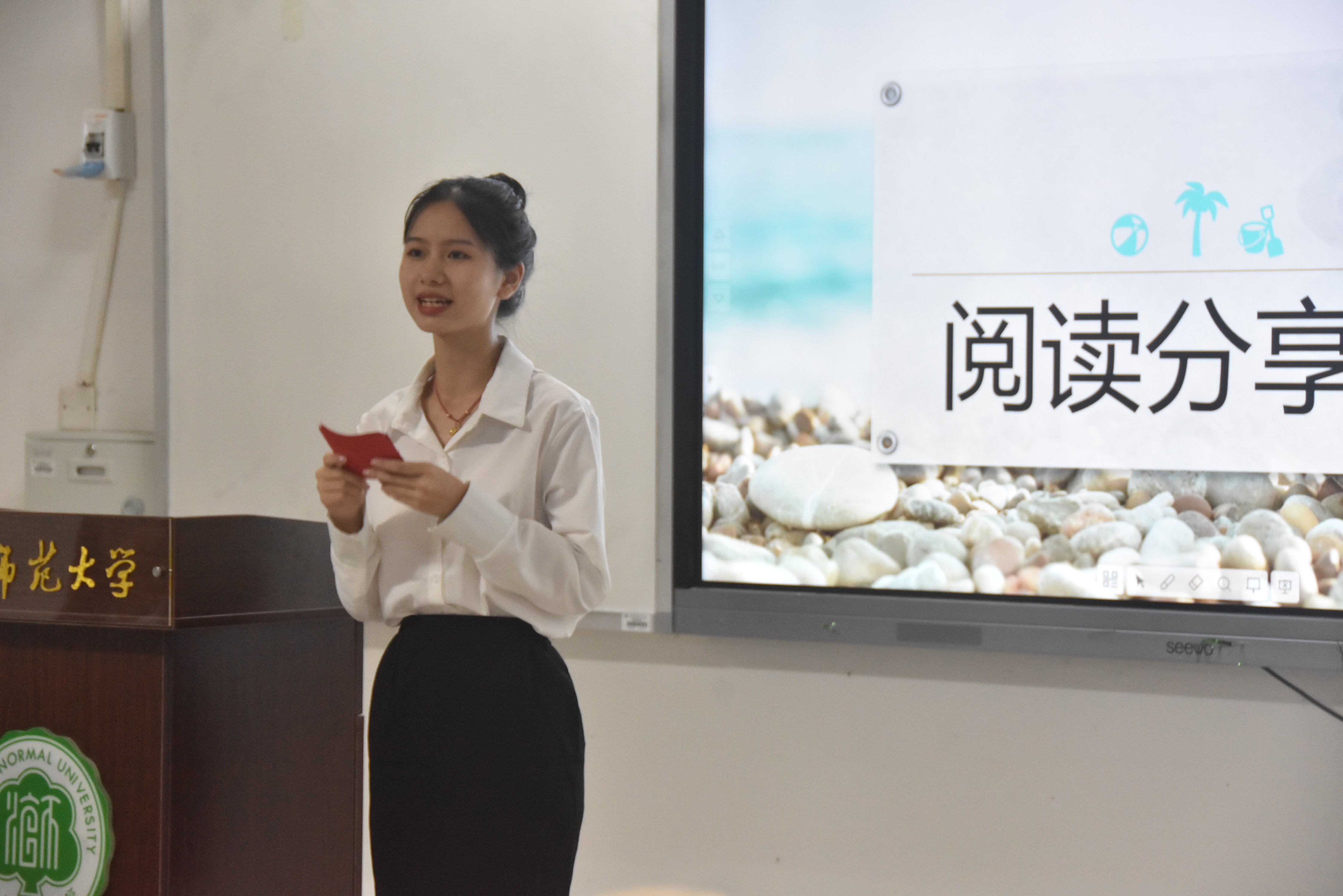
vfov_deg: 11.2
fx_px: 4589
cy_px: 448
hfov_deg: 16.6
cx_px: 672
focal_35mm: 123
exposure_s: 1/60
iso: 1600
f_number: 5
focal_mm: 82
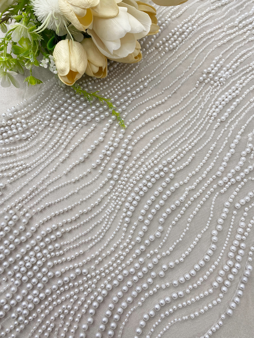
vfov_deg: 67.3
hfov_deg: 53.1
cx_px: 127
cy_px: 169
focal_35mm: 26
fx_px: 254
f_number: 1.8
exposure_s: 1/100
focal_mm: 4.25
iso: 32
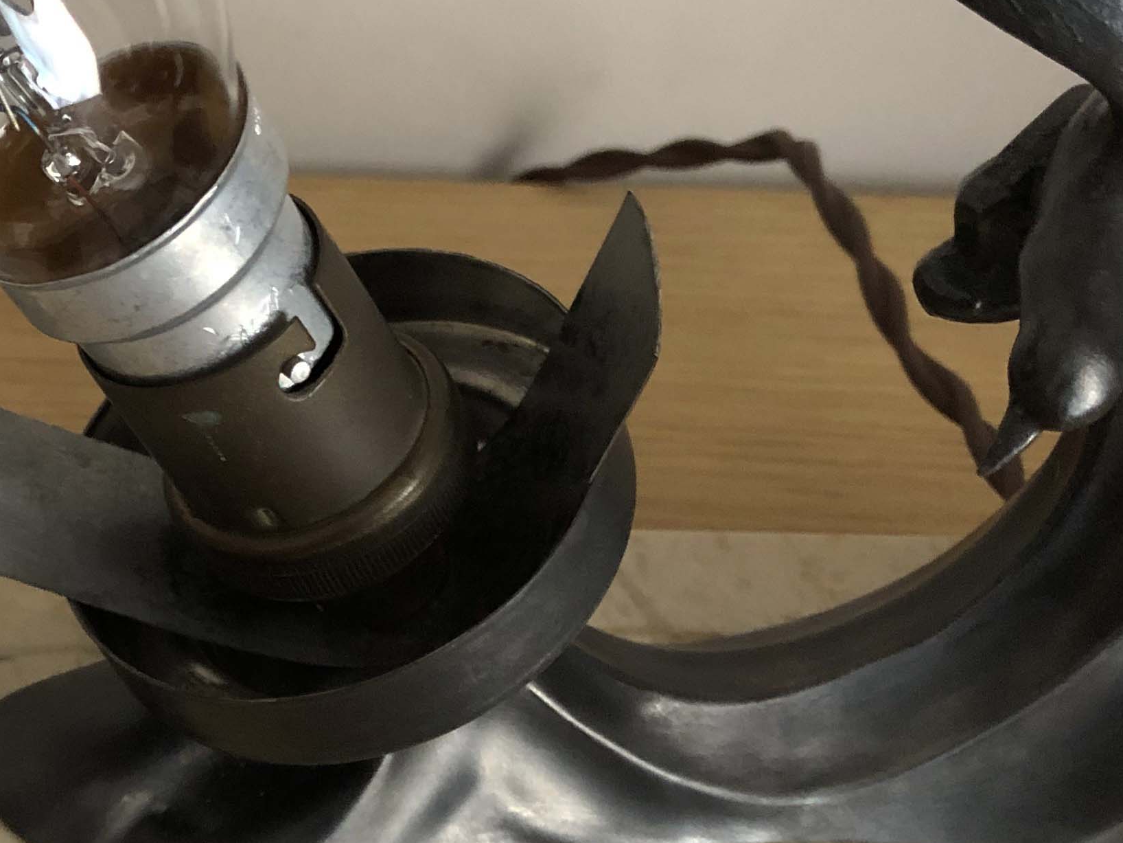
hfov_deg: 26.5
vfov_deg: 21.3
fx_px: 2238
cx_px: -34
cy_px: 317
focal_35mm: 69
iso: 100
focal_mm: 3.99
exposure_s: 1/15
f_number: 1.8
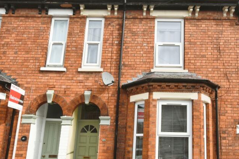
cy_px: 79
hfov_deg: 69.3
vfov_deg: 49.6
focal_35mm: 26
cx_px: 113
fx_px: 173
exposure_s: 1/250
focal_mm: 11
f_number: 16
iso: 800
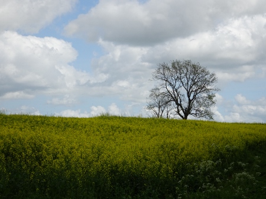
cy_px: 100
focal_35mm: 93
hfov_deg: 21.1
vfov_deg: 15.9
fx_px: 715
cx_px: 133
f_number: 5
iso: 80
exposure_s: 1/640
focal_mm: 15.92
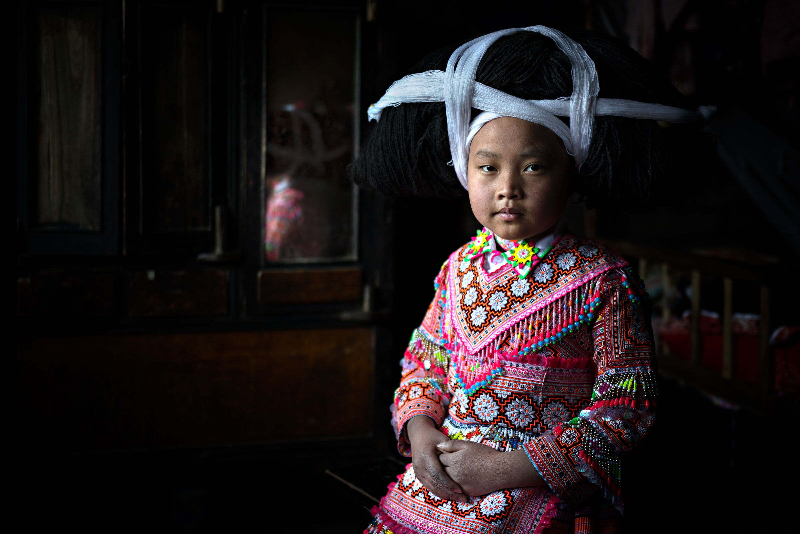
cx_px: 400
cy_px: 267
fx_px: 778
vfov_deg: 37.9
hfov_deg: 54.4
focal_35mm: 35
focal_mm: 35
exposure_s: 1/125
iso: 250
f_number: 1.8
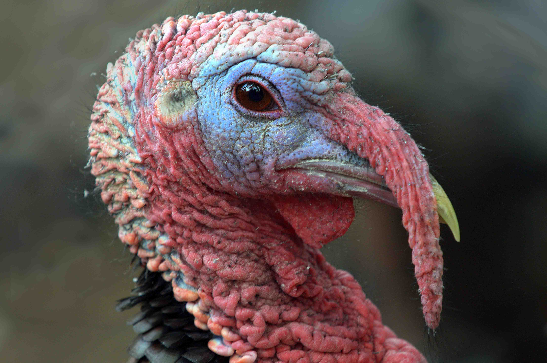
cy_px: 182
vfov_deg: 3.8
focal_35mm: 360
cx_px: 274
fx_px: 5463
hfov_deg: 5.7
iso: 800
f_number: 6.3
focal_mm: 240
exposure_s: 1/100
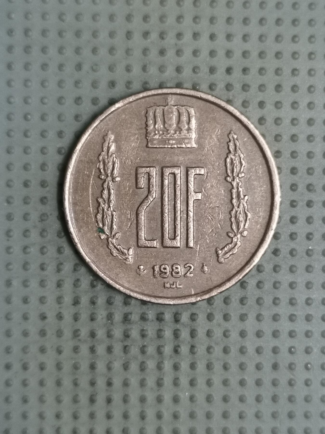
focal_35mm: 52
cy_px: 217
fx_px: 651
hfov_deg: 28.0
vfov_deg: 36.8
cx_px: 162
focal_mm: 4.75
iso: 500
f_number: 1.8
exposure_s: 1/25.7
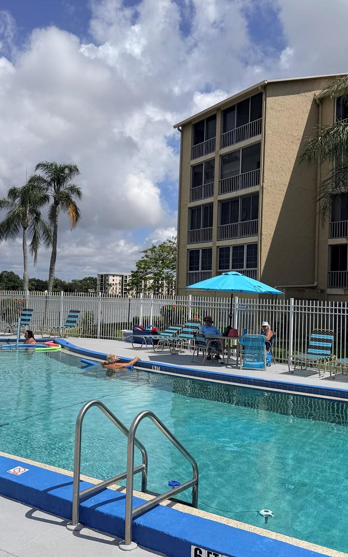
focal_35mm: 34
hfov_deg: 37.1
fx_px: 516
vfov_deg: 56.7
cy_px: 278
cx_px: 138
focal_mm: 6.76
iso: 80
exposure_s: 1/10309
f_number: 1.78
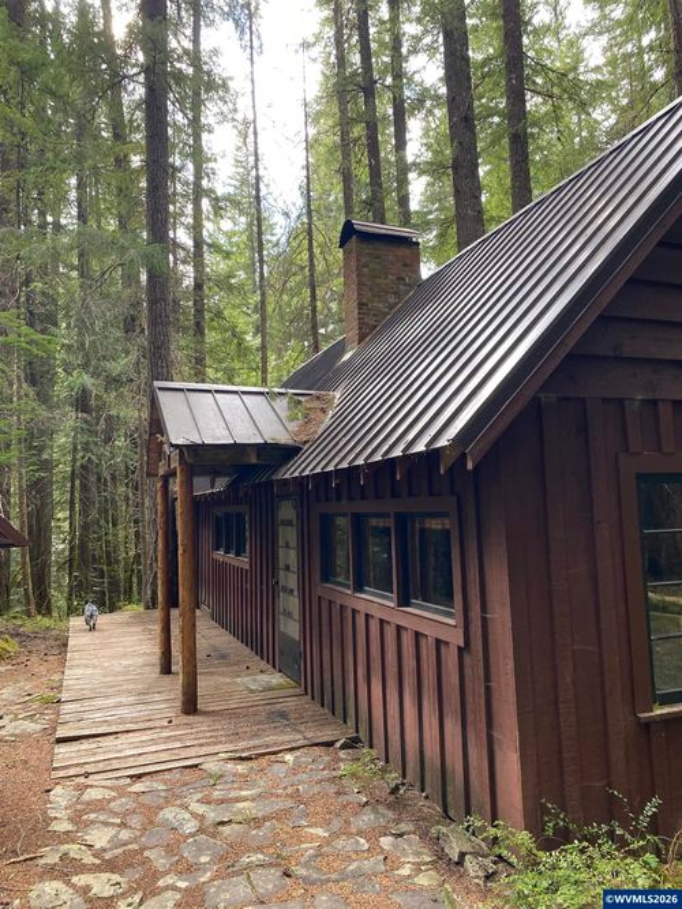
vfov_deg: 67.3
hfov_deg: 53.0
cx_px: 341
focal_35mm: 26
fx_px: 683
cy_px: 454
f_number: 1.8
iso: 80
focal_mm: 4.25
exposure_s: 1/121
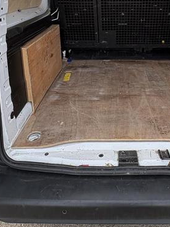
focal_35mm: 34
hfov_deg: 41.0
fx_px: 223
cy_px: 27
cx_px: 119
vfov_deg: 48.8
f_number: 2.2
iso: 64
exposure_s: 1/137
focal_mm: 2.22
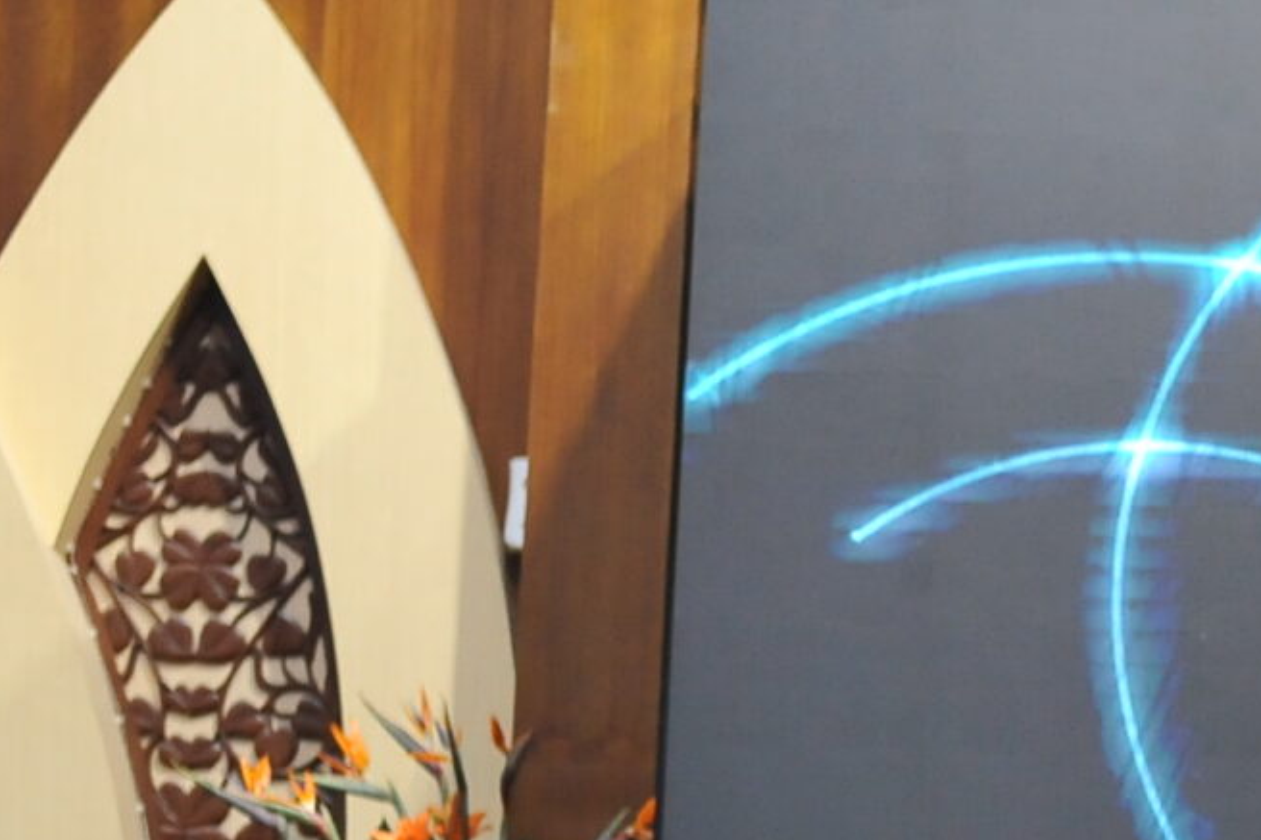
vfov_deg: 7.0
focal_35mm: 195
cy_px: 743
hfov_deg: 10.0
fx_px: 6828
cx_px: 2239
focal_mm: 50
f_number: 2.8
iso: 2500
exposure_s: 1/320
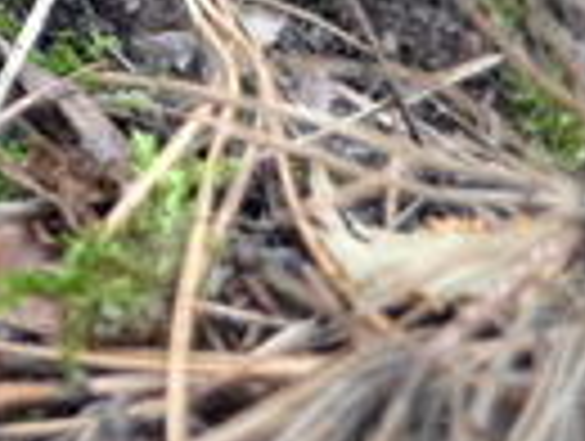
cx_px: -837
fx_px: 3302
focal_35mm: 195
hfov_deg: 9.1
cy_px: -680
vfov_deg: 7.1
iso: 400
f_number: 4
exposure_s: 1/60
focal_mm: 22
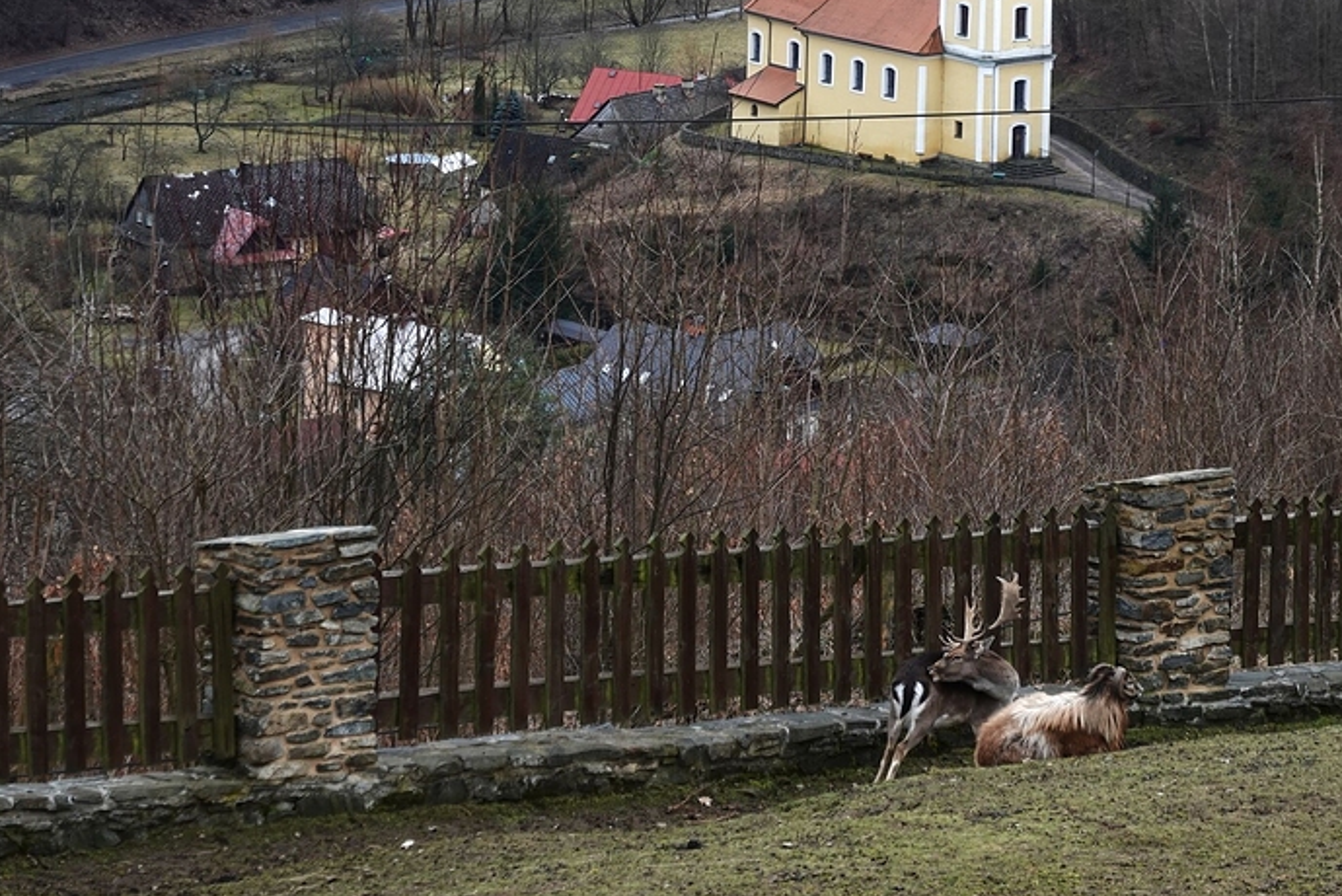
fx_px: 6116
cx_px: 779
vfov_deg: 8.4
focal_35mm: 164
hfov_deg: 12.5
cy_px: 274
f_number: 4.5
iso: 125
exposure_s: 1/160
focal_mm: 41.15
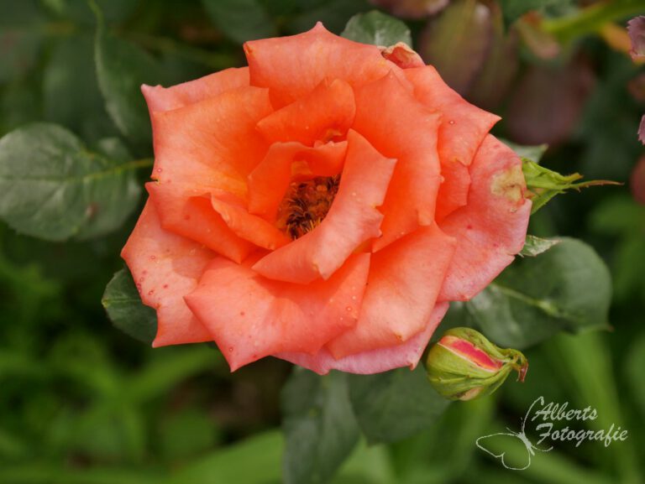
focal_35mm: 154
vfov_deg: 9.6
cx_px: 322
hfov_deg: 12.8
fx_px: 2871
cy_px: 242
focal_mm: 77
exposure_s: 1/640
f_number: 5.4
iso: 200
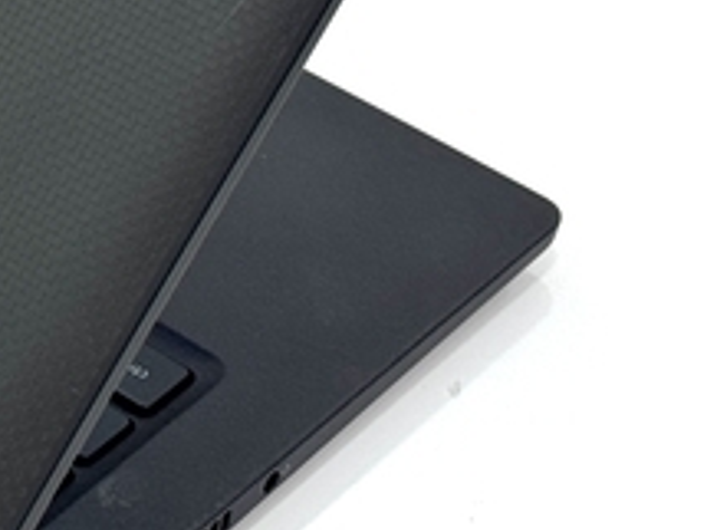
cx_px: -470
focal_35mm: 179
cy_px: -63
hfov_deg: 10.5
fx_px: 3654
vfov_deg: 8.2
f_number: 1.78
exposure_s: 1/100
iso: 50
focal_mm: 6.76
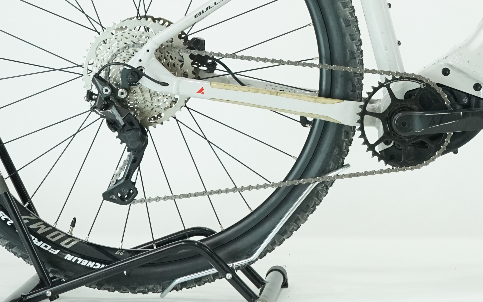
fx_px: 1830
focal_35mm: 139
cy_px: -70
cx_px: 488
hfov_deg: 14.8
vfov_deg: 9.3
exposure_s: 1/200
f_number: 6.3
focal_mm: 54
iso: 2000
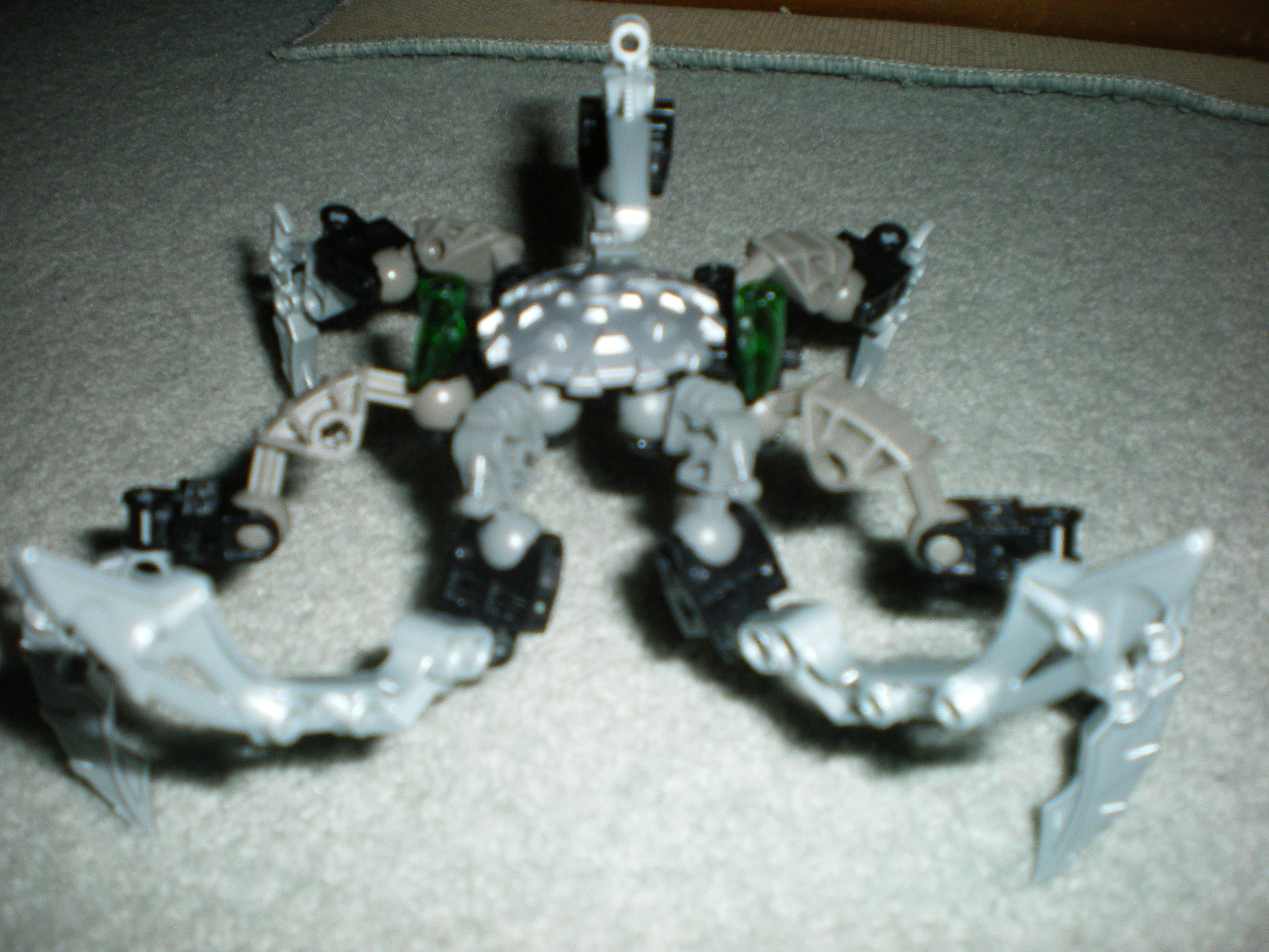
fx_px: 1320
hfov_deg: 51.4
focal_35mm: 36
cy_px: 476
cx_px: 634
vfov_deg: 39.7
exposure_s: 1/50
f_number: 3.1
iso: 200
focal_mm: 6.3
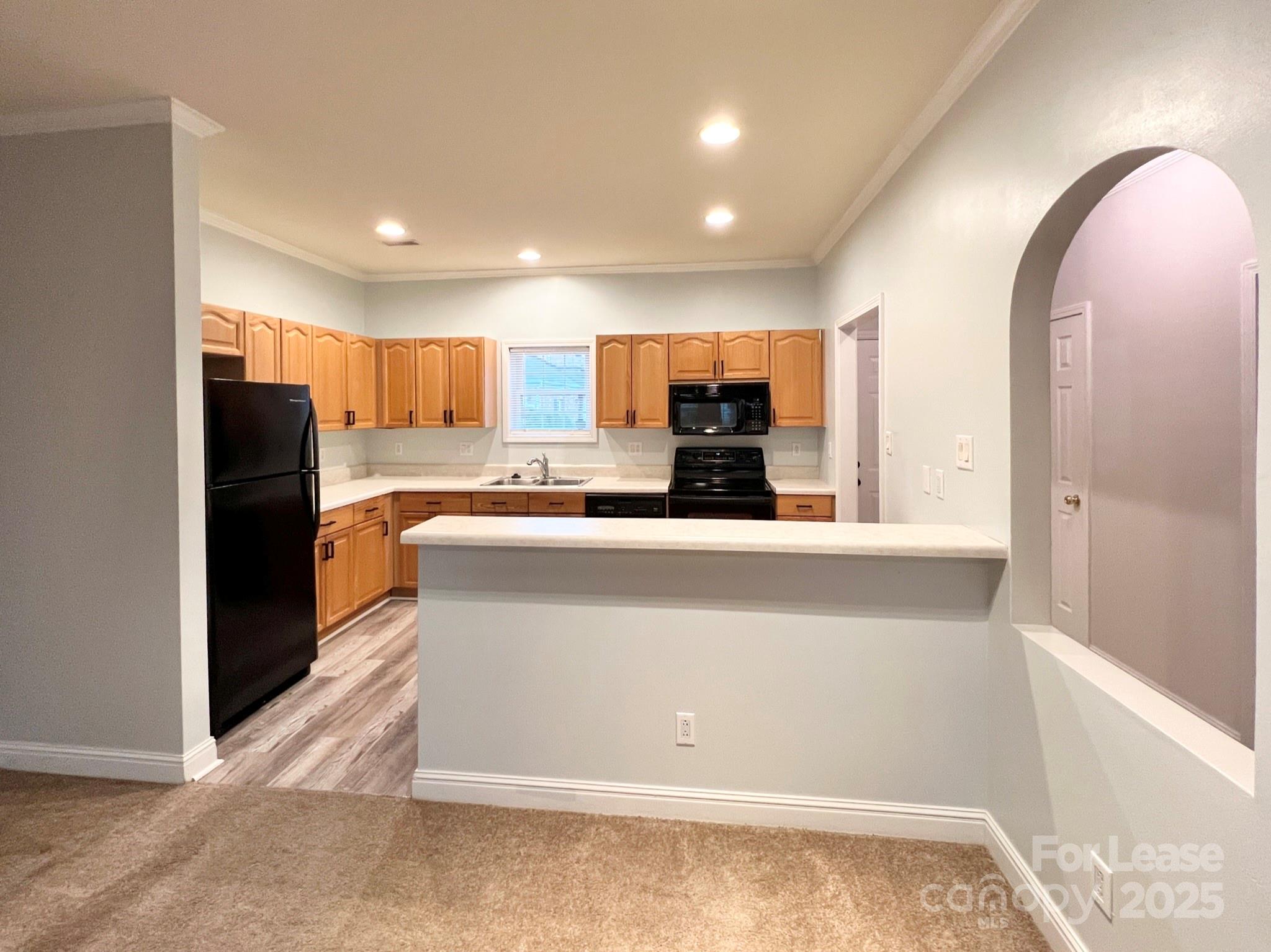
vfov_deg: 89.9
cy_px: 476
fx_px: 477
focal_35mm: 13
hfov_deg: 106.2
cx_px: 636
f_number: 1.8
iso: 250
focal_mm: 1.57
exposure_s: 1/60
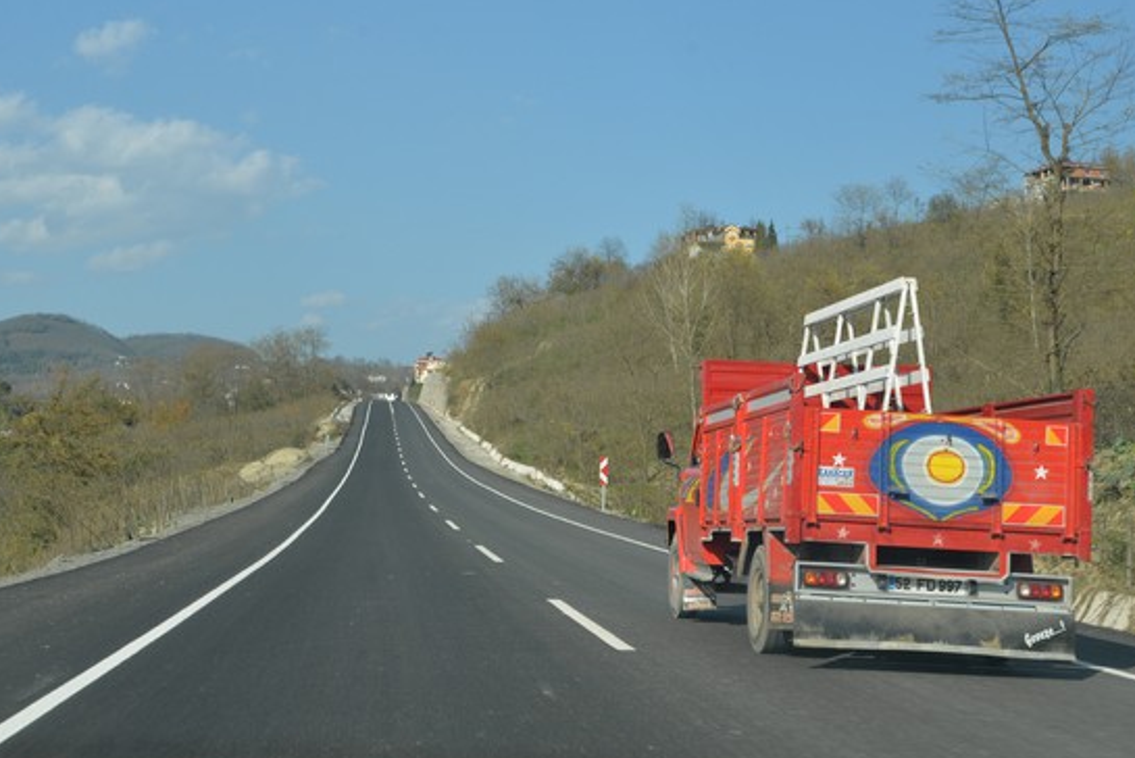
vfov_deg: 23.0
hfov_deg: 33.9
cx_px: 531
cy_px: 322
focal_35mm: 59
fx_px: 1861
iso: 110
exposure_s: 1/250
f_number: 8
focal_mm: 48
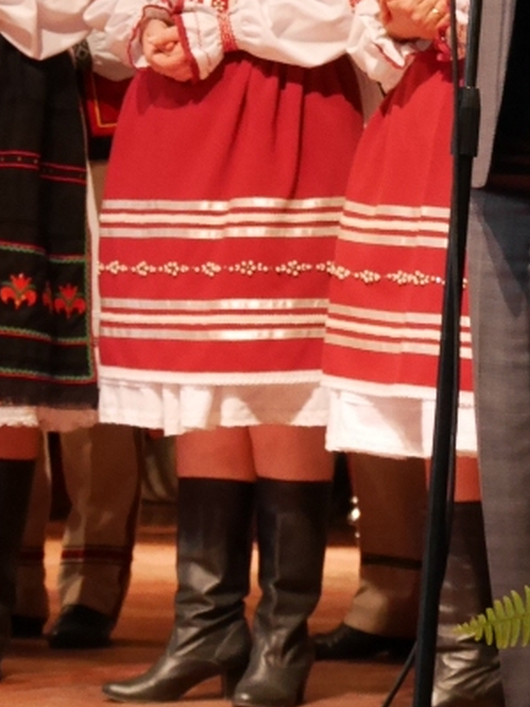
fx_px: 4267
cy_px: -63
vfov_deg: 9.4
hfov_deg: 7.1
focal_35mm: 209
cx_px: 504
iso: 2500
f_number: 4.6
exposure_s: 1/80
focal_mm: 37
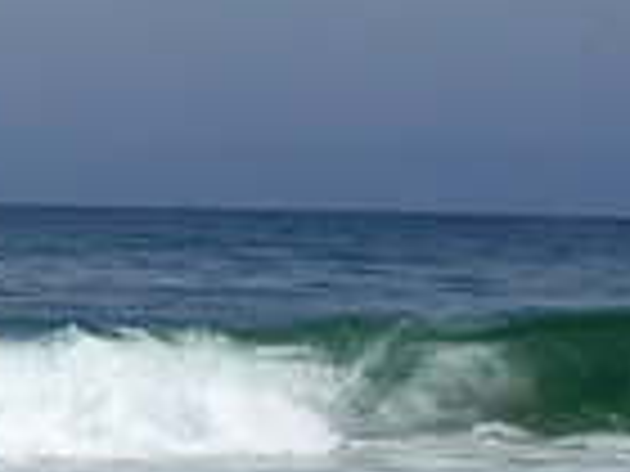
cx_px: -428
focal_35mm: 278
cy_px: 521
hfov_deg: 7.0
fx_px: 5060
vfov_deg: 5.3
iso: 50
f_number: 4.3
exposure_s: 1/1000
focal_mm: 6.2
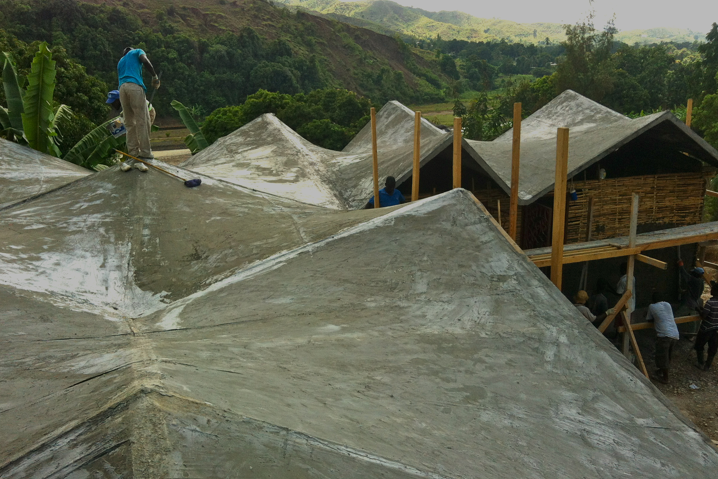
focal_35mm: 39
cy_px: 285
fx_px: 778
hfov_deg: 49.5
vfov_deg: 34.1
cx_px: 345
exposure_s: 1/702
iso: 80
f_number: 2.8
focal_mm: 3.85
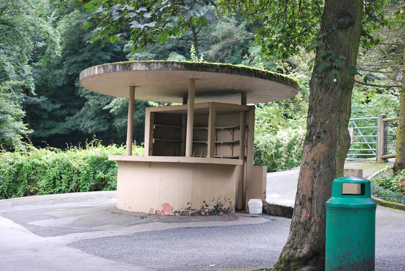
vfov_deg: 16.6
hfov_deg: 24.6
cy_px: 136
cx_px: 202
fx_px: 929
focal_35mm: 82
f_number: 4
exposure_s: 1/125
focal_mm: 55
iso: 800
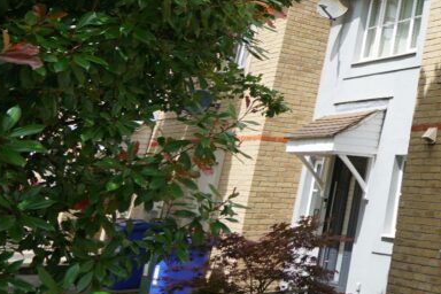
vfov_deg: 26.2
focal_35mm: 50
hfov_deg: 27.5
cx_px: 660
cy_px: 35
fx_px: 612
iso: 400
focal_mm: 16
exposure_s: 1/2500
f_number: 4
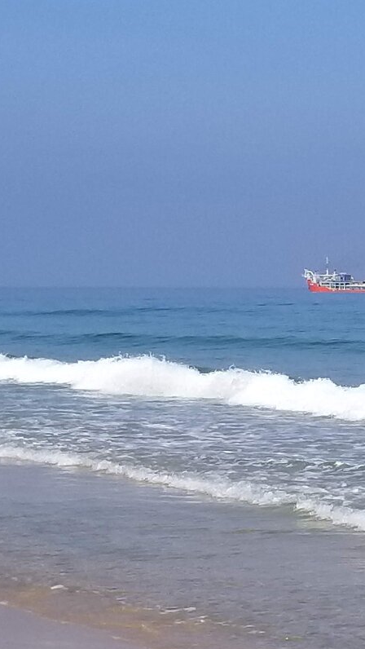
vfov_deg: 52.8
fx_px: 654
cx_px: 417
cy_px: 326
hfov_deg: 28.0
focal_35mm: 38
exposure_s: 1/3731
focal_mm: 4.25
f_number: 1.7
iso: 50
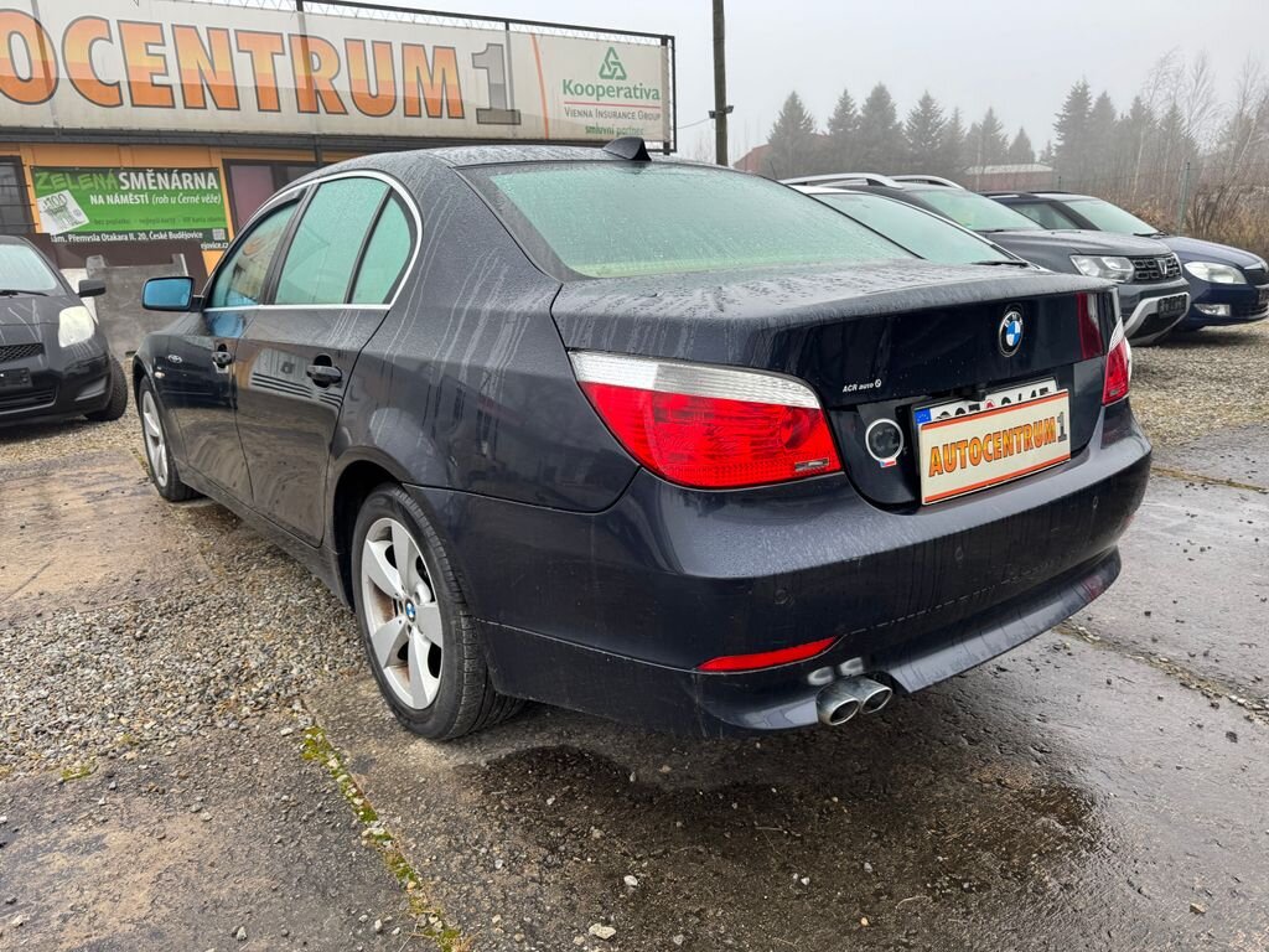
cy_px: 476
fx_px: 880
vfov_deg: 56.8
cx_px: 634
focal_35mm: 24
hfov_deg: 71.6
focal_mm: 6.76
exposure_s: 1/180
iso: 64
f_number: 1.78
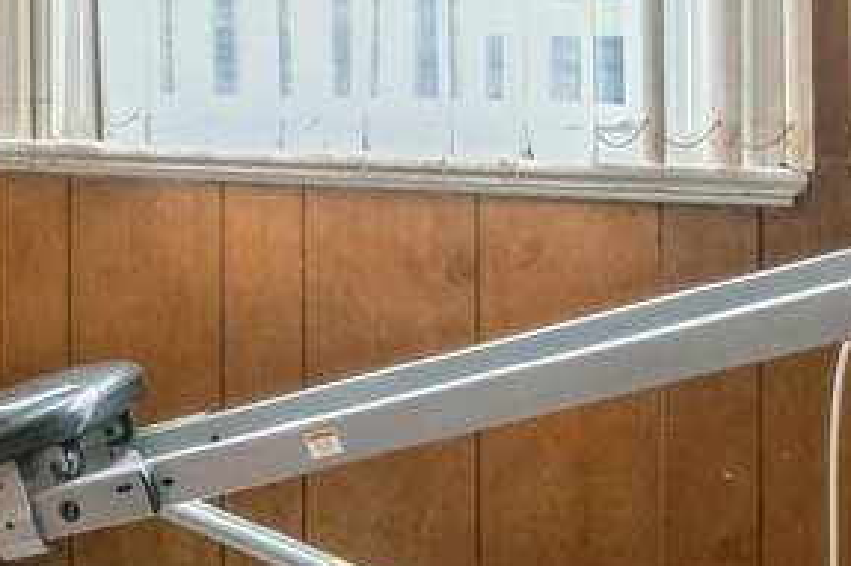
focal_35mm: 78
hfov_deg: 22.6
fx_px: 1843
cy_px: 3
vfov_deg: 17.1
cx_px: -317
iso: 400
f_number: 11
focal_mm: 14
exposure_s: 1/13
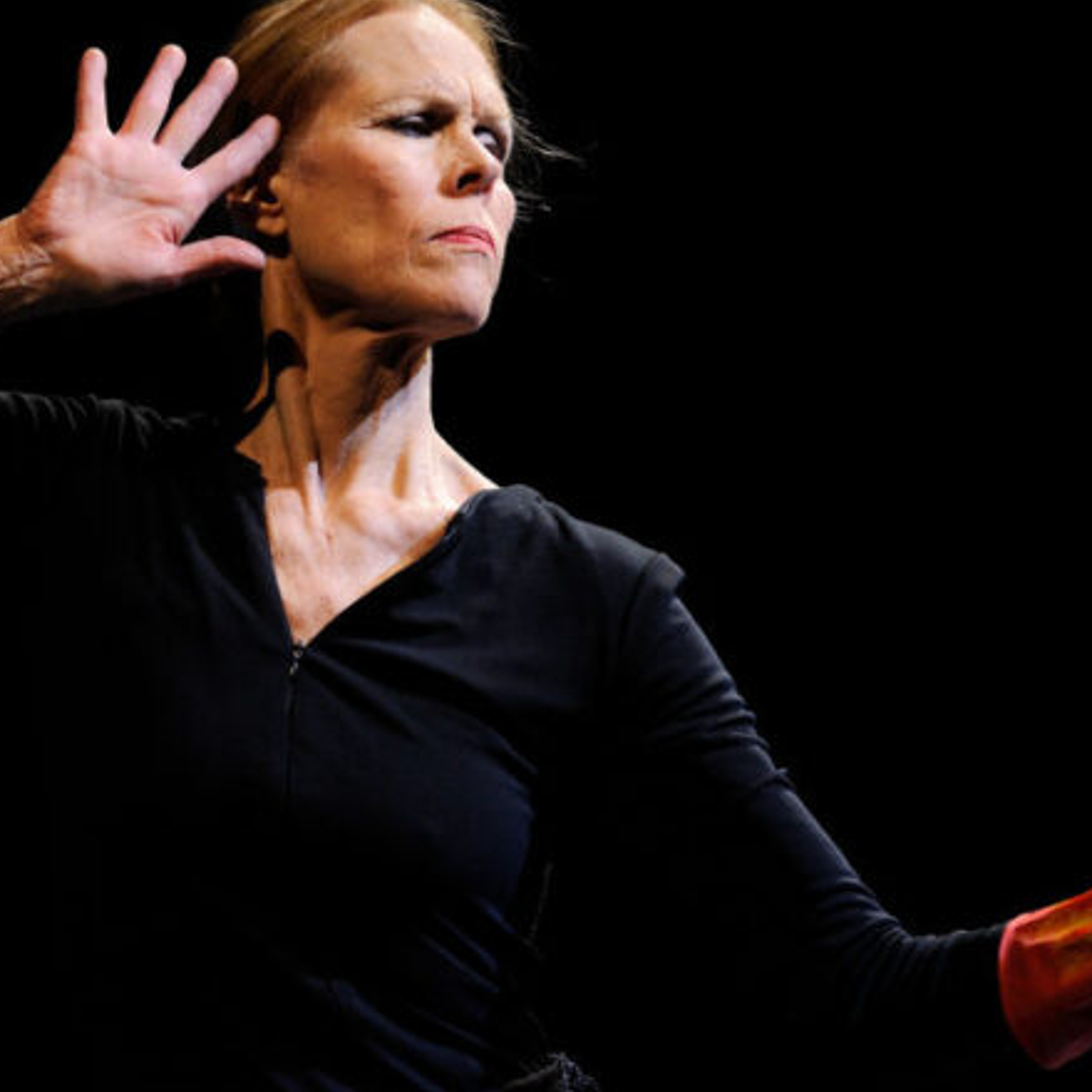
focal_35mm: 434
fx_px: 15490
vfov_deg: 4.0
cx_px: 655
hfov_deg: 4.0
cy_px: 499
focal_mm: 300
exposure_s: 1/200
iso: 1250
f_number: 4
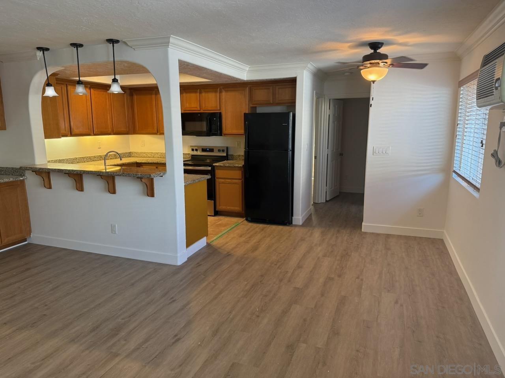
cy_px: 189
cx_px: 252
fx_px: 350
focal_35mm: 24
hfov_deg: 71.6
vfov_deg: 56.8
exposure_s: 1/60
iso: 160
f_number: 1.78
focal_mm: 6.76
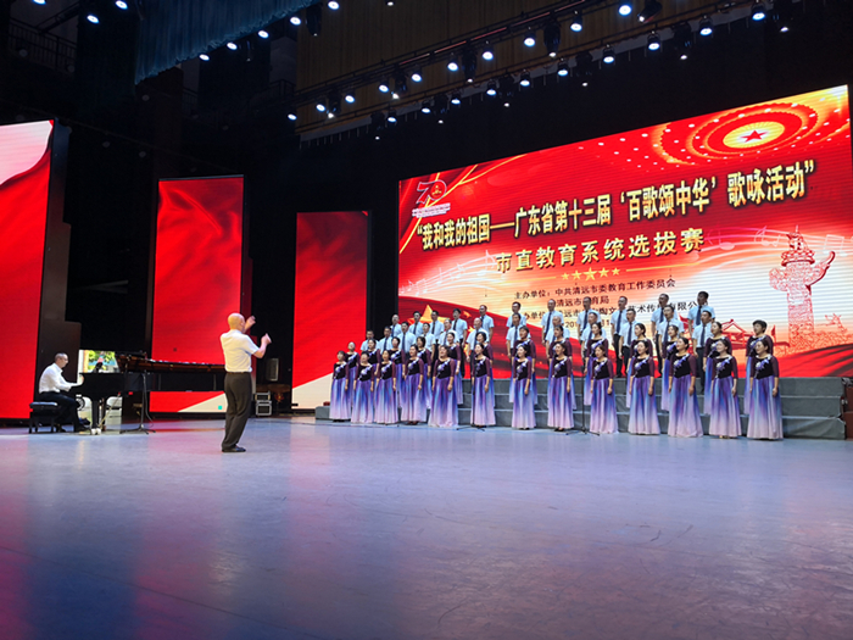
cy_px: 320
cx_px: 426
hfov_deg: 65.3
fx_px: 665
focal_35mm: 27
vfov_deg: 51.4
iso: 50
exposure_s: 1/100
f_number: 1.6
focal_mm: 3.95
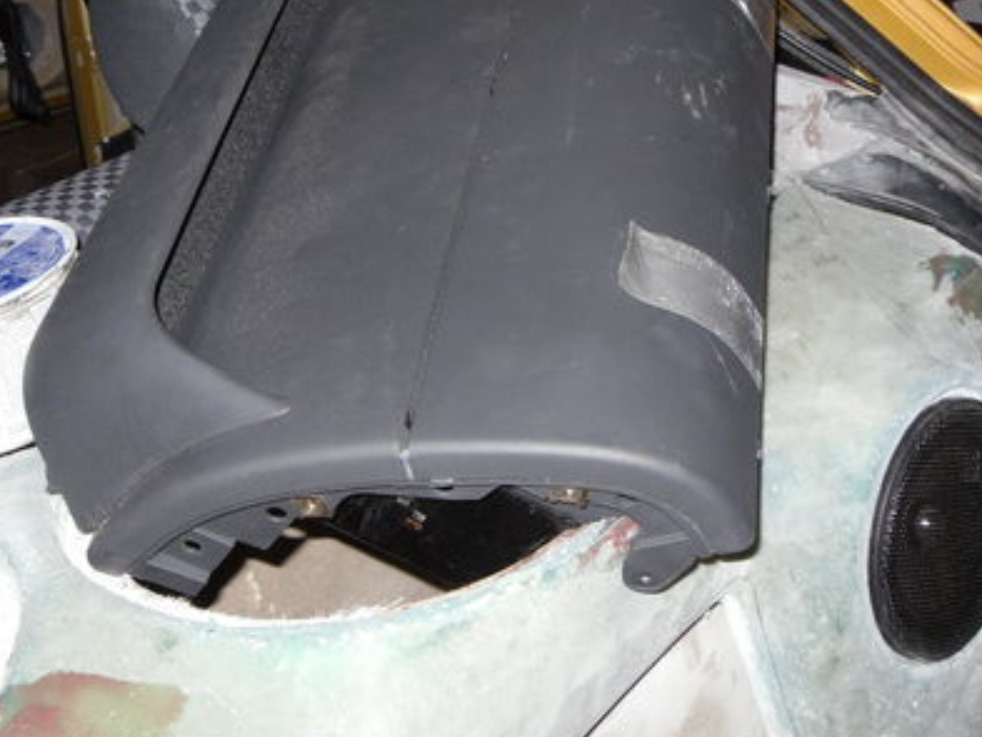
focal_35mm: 57
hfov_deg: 33.7
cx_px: 570
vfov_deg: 25.5
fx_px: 1617
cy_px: 230
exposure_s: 1/45
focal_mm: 6.3
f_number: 3.5
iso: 100
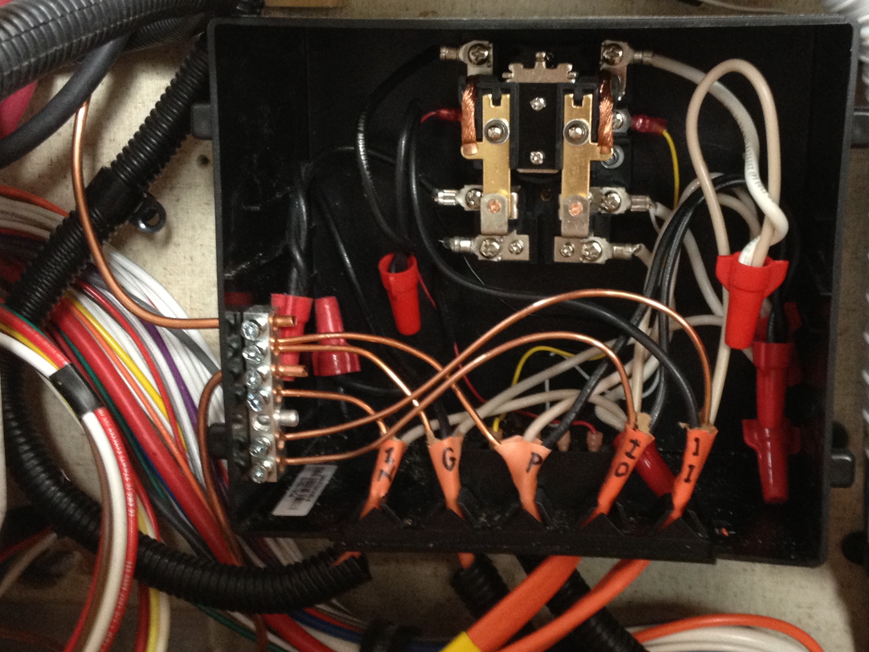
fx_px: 1506
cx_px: 497
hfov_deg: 32.1
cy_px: 339
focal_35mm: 60
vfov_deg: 24.4
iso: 200
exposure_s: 1/20
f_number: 2.4
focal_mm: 4.28
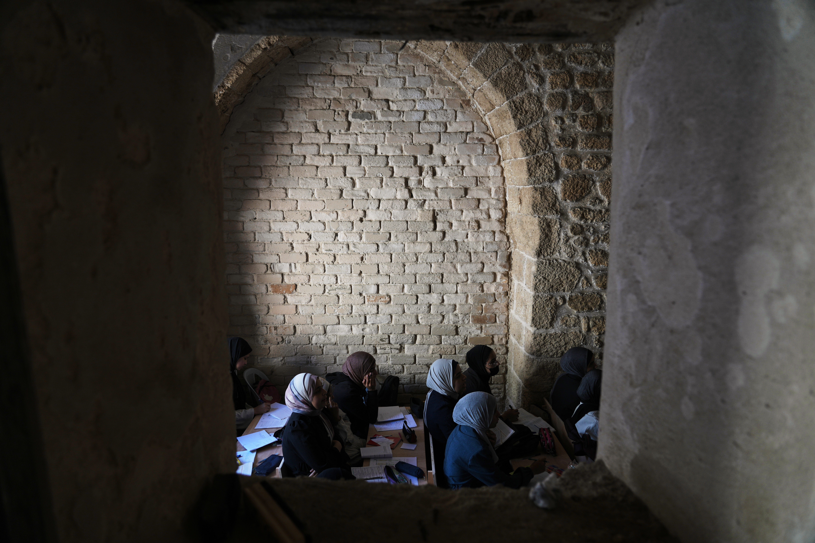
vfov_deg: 53.1
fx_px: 543
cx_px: 408
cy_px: 272
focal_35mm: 24
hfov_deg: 73.7
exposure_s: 1/100
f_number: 4
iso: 125
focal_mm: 24
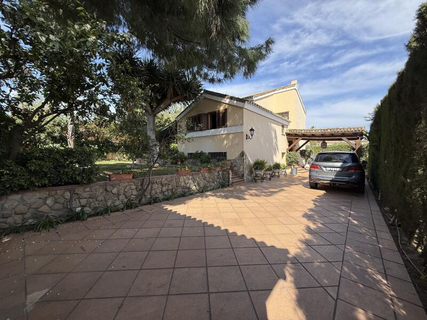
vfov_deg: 85.7
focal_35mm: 14
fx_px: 173
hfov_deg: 102.1
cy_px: 160
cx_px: 214
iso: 50
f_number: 2.2
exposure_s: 1/1017
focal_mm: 2.22
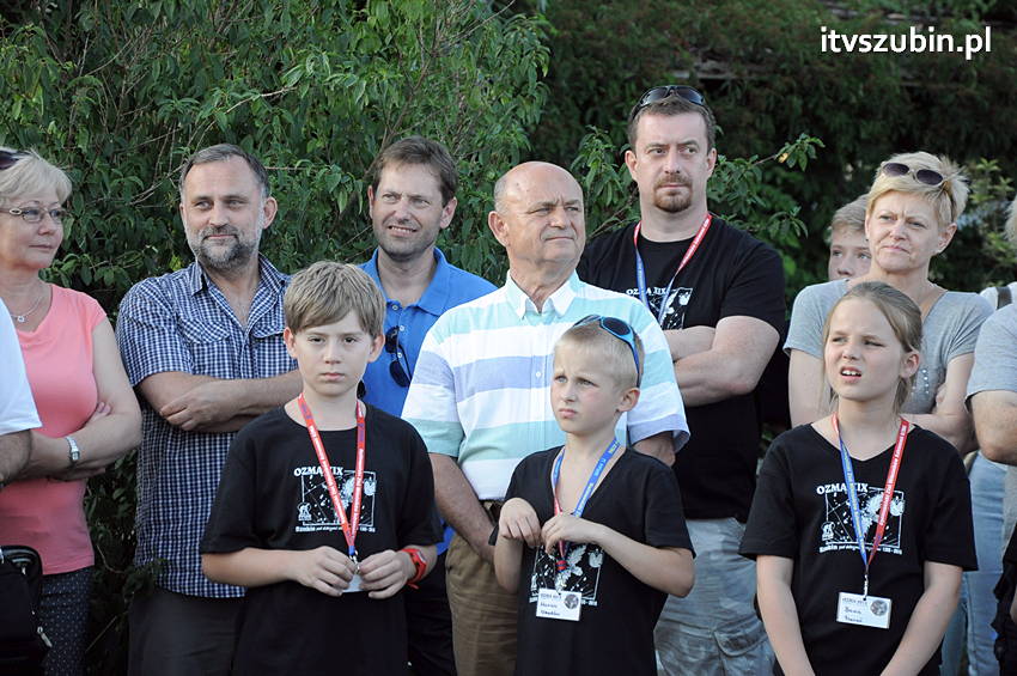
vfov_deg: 8.7
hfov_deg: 13.1
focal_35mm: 158
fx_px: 4445
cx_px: 508
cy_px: 338
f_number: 5.6
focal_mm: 105
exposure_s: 1/200
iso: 800
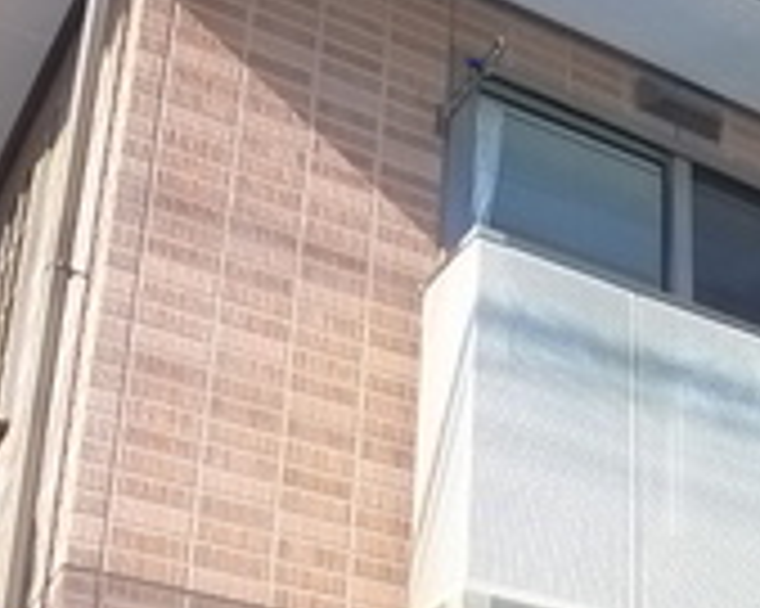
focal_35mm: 97
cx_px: 805
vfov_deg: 15.4
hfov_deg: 19.1
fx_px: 2181
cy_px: 700
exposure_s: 1/400
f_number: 3.5
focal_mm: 5.1
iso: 400
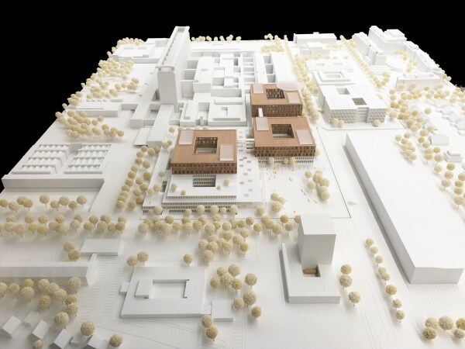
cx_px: 232
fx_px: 390
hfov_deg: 61.7
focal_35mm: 29
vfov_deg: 48.2
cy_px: 174
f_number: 2.2
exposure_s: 1/50
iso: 25
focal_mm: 4.15
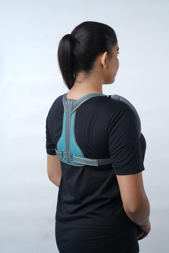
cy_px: 126
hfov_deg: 16.1
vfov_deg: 23.9
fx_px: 598
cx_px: 84
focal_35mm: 85
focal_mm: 85
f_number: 13
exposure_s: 1/160
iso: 50
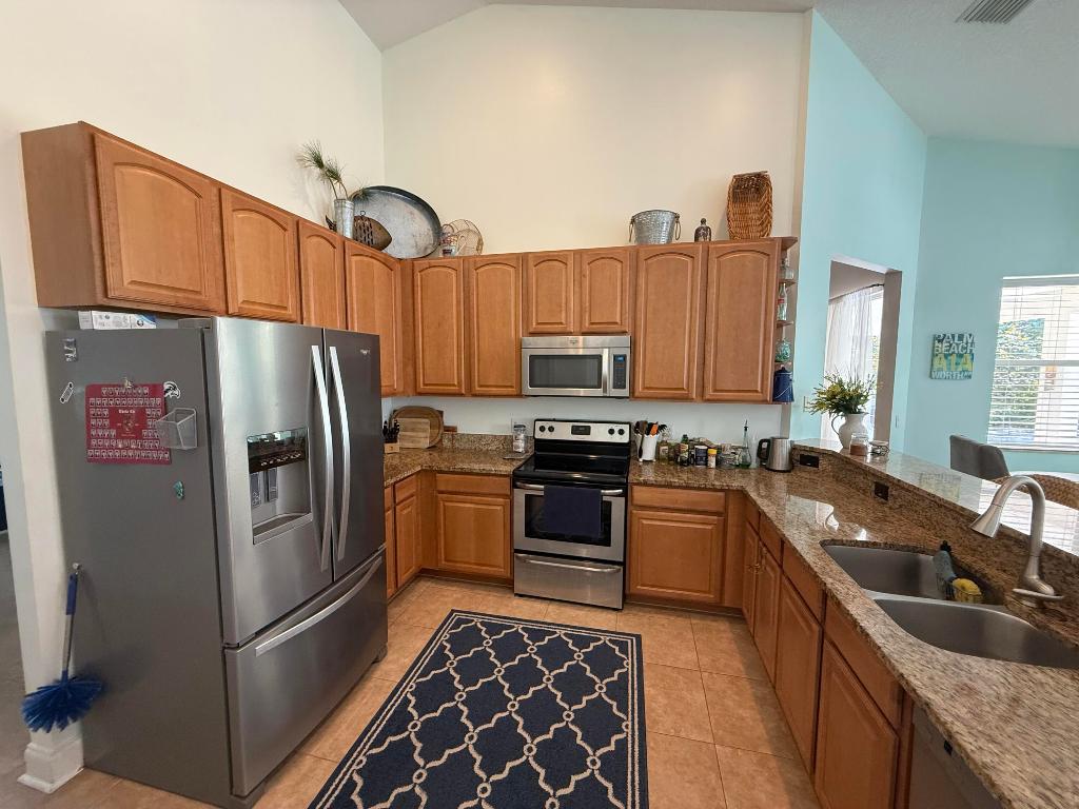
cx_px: 540
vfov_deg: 85.7
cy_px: 404
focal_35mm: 14
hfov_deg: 102.1
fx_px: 436
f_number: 2.2
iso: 400
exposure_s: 1/71
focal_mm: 2.22
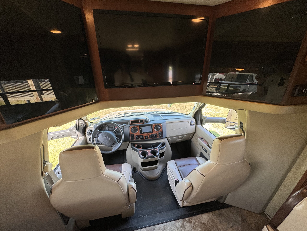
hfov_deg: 102.1
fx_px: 124
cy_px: 116
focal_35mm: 14
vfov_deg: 85.7
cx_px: 154
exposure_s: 1/99
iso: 100
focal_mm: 2.22
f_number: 2.2
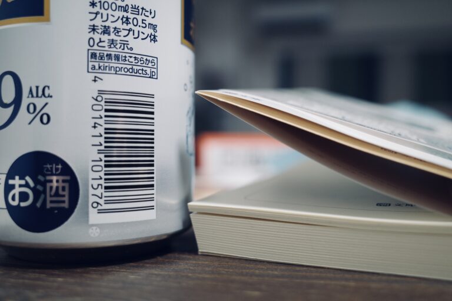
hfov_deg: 65.5
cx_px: 226
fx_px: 352
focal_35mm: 28
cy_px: 150
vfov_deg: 46.4
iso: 640
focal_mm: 18.3
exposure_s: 1/30
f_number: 2.8
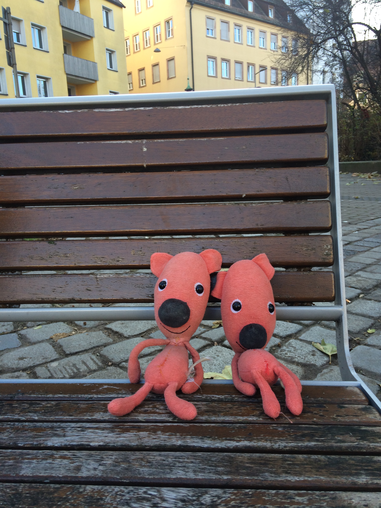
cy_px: 254
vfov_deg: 61.7
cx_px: 190
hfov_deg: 48.2
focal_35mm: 29
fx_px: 426
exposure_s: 1/129
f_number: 2.2
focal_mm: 4.15
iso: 32
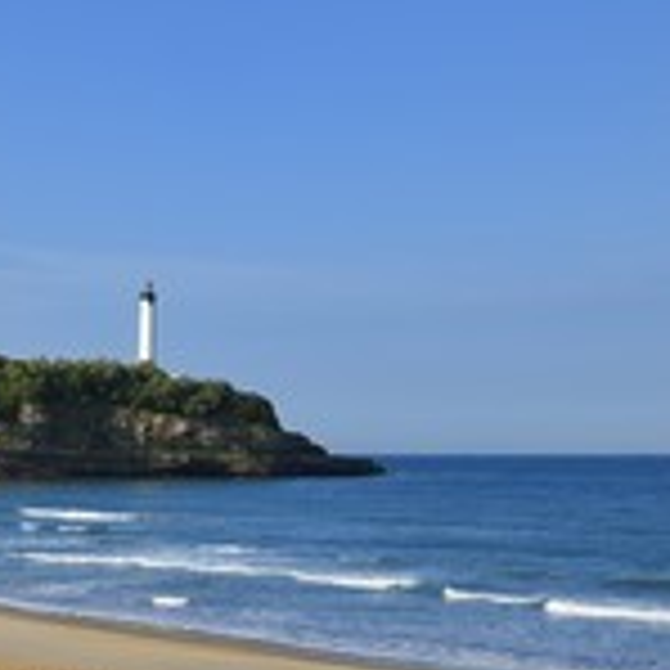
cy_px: 612
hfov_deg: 16.8
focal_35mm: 96
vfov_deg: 17.8
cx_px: -268
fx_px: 2102
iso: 200
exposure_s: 1/250
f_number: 11
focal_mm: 40
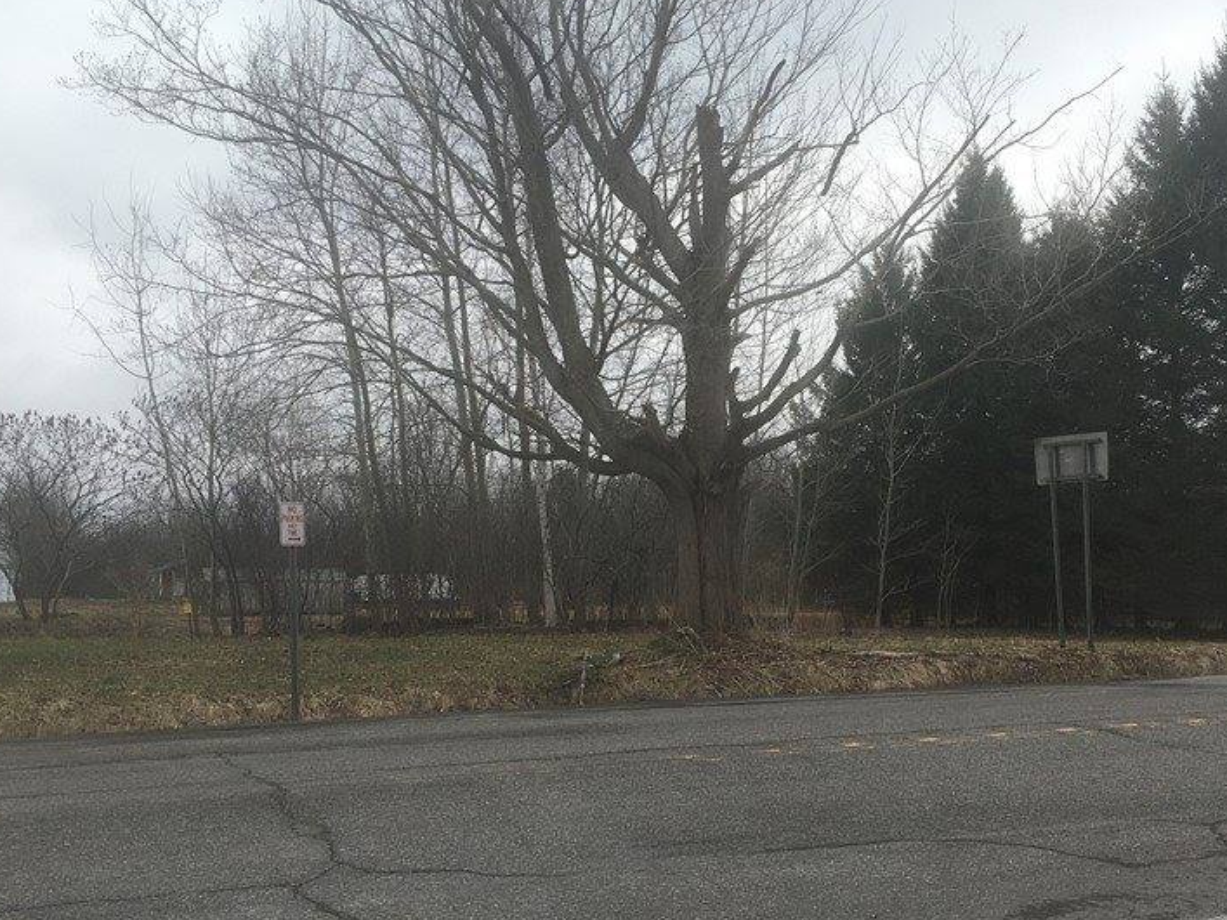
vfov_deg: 34.3
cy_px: 533
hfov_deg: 44.6
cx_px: 725
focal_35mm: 42
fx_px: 1488
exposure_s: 1/1748
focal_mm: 4.15
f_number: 2.2
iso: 25
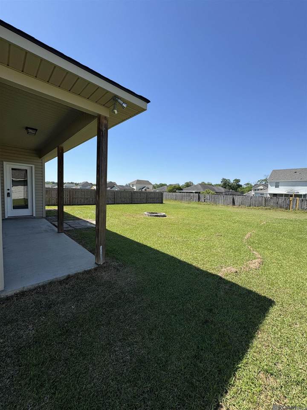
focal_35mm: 14
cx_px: 154
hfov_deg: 85.7
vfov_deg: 102.1
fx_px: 166
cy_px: 205
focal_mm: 2.22
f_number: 2.2
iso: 50
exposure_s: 1/1927
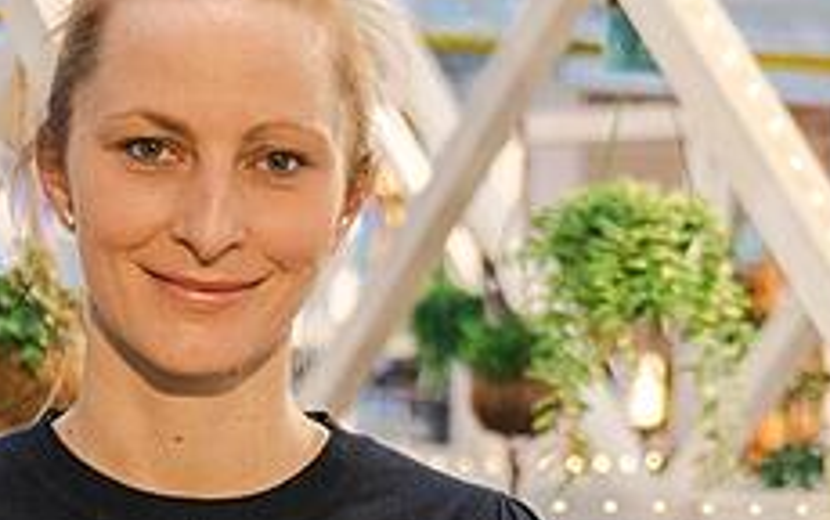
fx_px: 4209
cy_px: 536
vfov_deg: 7.0
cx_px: 646
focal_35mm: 186
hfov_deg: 11.2
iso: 800
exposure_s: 1/250
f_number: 2.8
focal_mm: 41
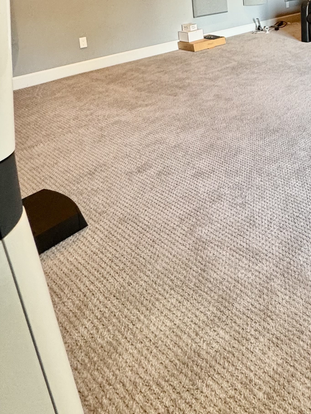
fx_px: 371
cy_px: 7
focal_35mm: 31
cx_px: 334
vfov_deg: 48.7
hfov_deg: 38.5
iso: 200
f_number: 2.2
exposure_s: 1/60
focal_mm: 2.22
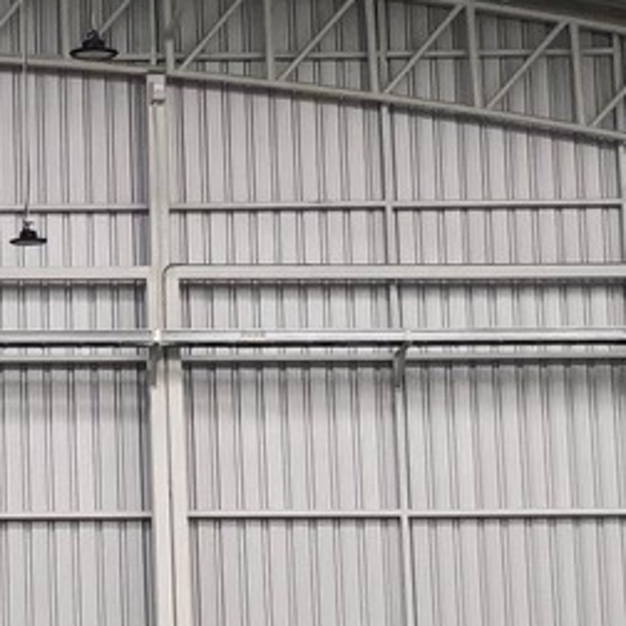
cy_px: 77
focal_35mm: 198
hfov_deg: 8.7
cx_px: -204
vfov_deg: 8.8
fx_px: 4051
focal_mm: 4
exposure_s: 1/120
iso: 64
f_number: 1.8
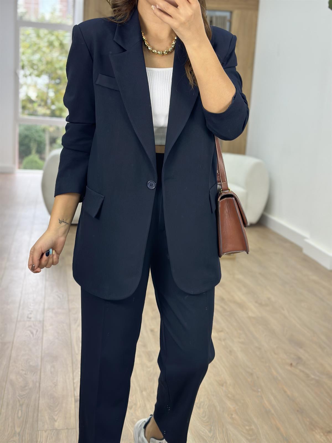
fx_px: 614
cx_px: 166
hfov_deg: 30.3
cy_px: 222
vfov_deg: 39.7
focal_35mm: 48
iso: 125
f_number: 1.78
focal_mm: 6.86
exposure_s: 1/100
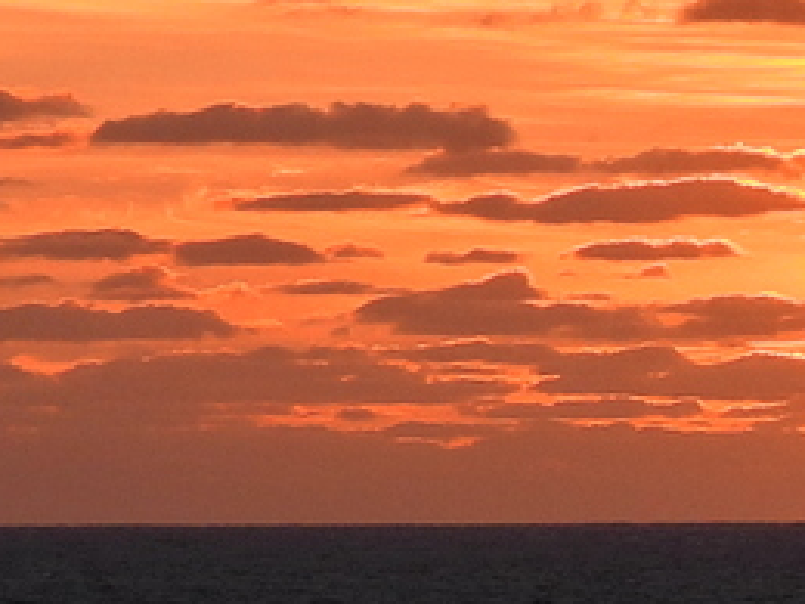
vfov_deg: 2.4
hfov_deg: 3.2
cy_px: 697
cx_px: 1650
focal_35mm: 616
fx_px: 14325
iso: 100
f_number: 4
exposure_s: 1/400
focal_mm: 22.3
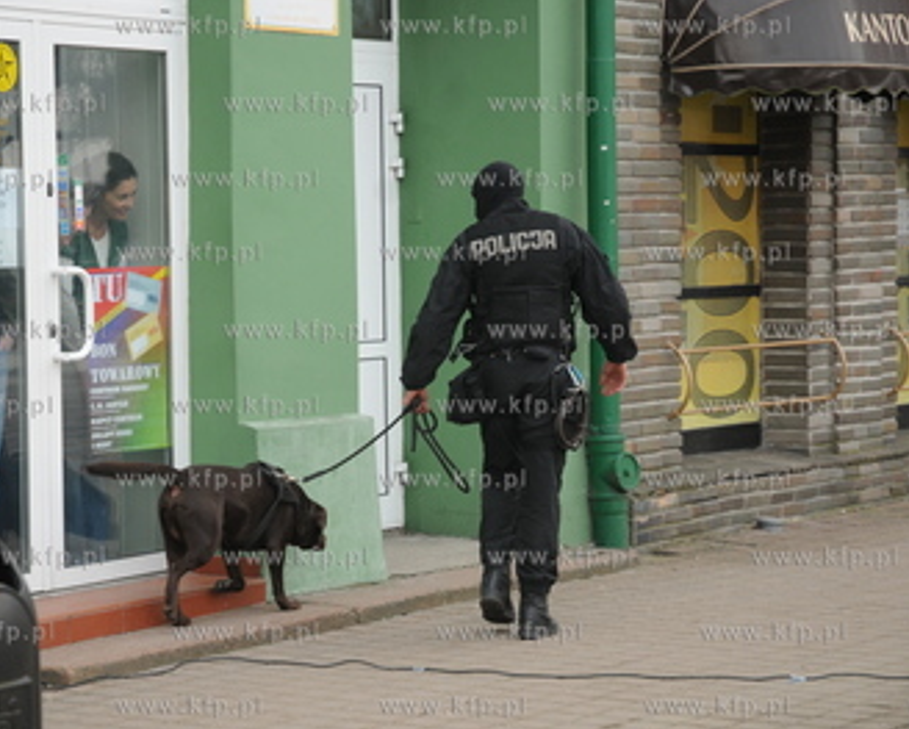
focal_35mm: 120
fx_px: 3231
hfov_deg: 16.0
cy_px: 366
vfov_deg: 12.9
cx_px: 394
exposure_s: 1/250
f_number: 4.5
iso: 400
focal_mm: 70
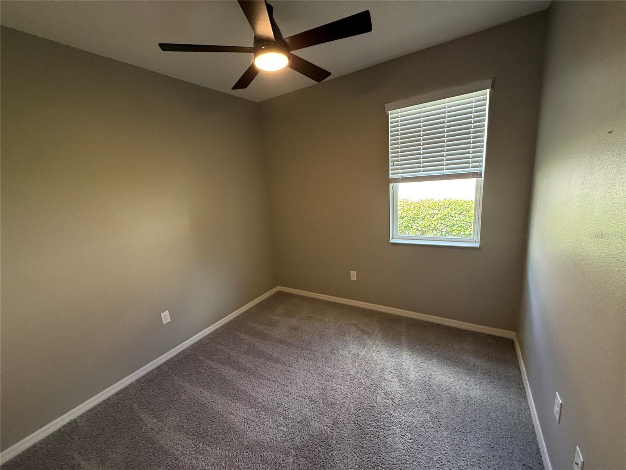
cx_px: 313
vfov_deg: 85.7
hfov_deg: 102.1
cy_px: 235
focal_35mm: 14
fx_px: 253
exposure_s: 1/60
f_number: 2.2
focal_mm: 2.22
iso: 160
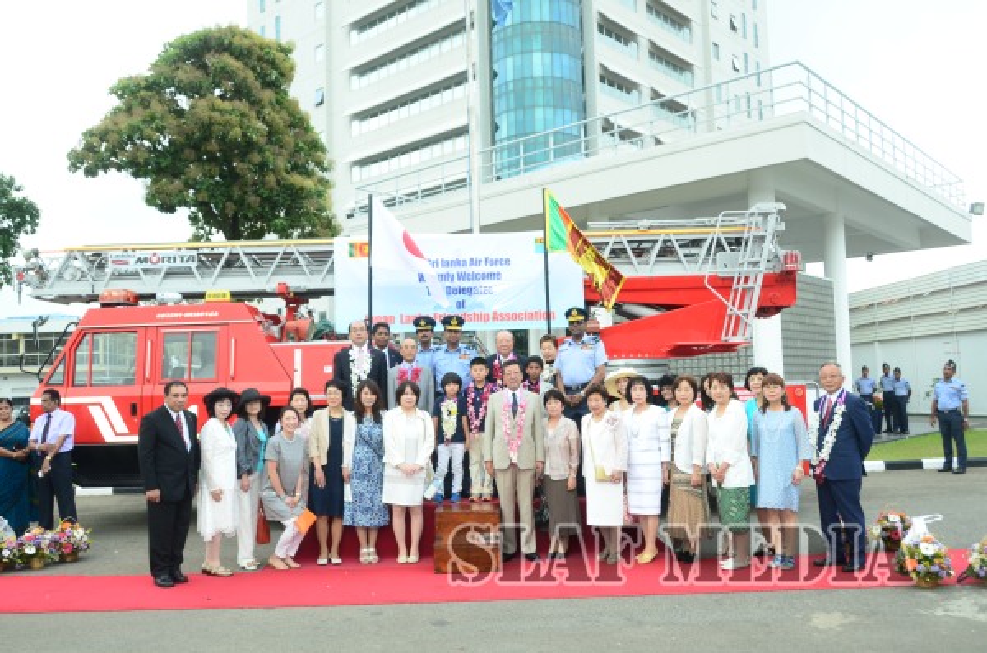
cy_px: 326
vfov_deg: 43.4
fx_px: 821
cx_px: 494
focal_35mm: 30
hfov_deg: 62.0
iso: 250
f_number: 5.6
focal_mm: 20
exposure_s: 1/200
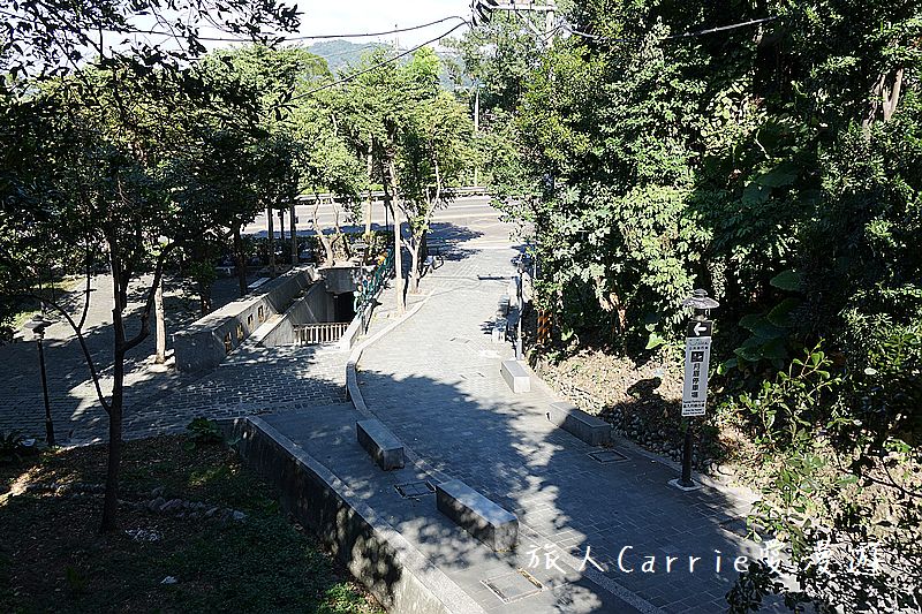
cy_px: 307
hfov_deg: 63.7
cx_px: 461
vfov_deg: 44.9
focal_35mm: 29
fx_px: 743
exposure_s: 1/250
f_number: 4
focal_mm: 10.7
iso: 100
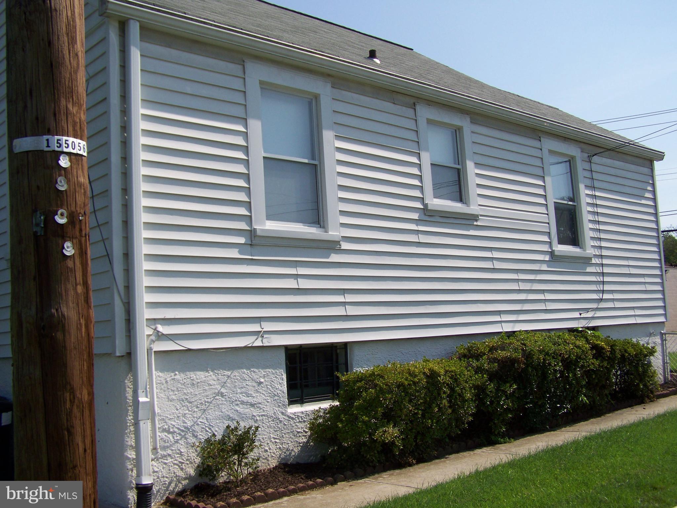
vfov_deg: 37.7
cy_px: 254
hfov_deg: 49.0
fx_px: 743
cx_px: 338
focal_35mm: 38
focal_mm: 6.3
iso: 64
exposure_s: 1/800
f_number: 4
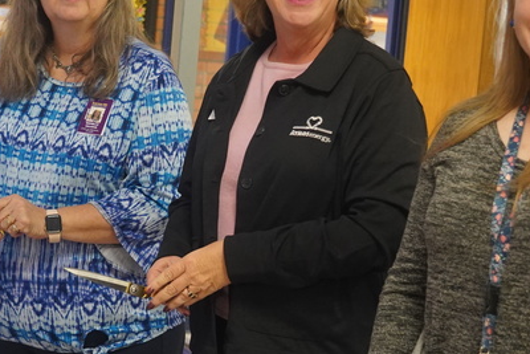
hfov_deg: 18.5
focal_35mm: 110
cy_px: 241
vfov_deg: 12.4
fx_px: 1620
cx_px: 192
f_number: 4
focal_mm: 43
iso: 3200
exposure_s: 1/160
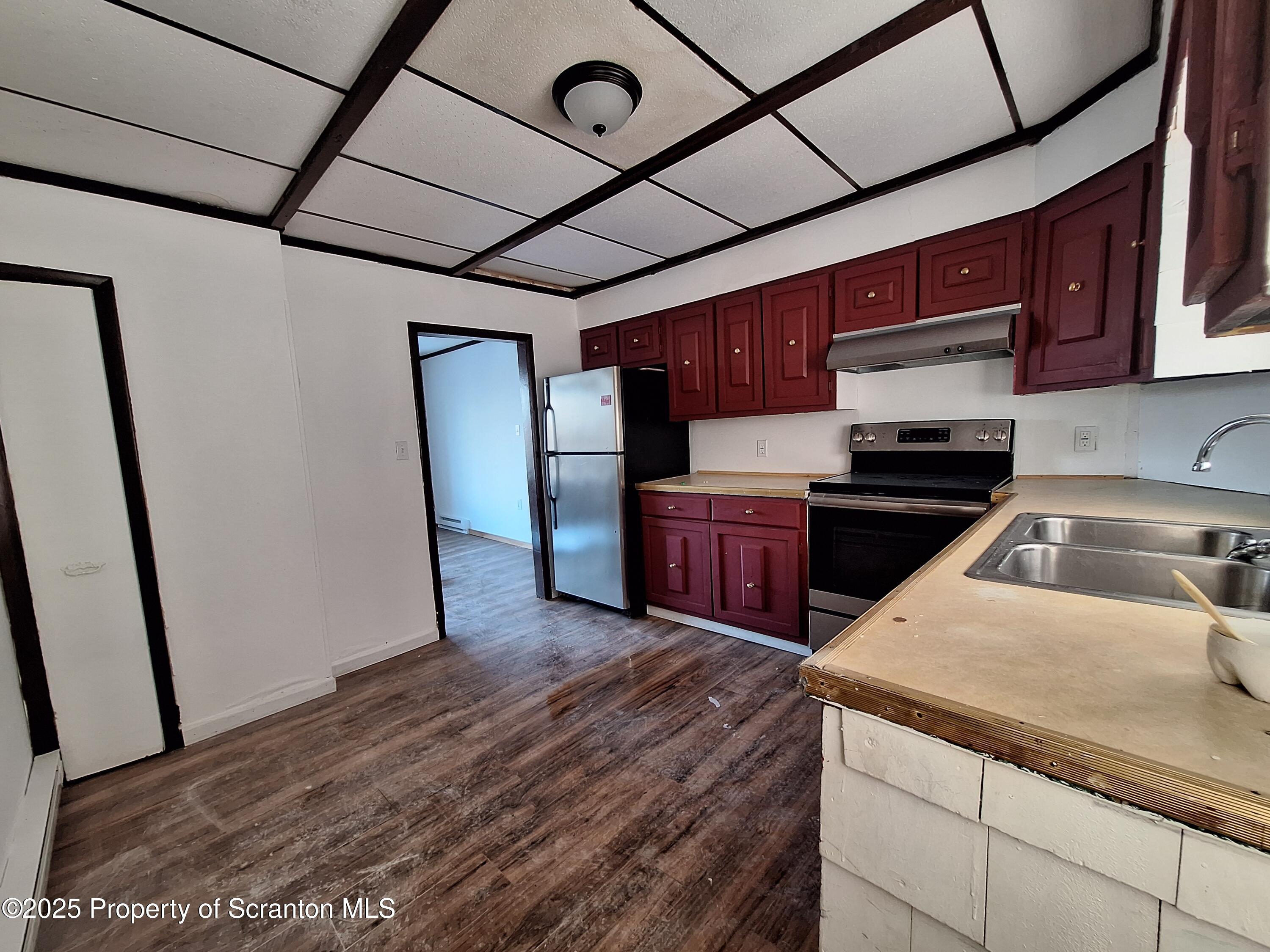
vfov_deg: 89.9
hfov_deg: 106.2
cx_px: 635
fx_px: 477
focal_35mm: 13
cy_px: 476
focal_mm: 1.74
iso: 160
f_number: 2.2
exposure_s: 1/40
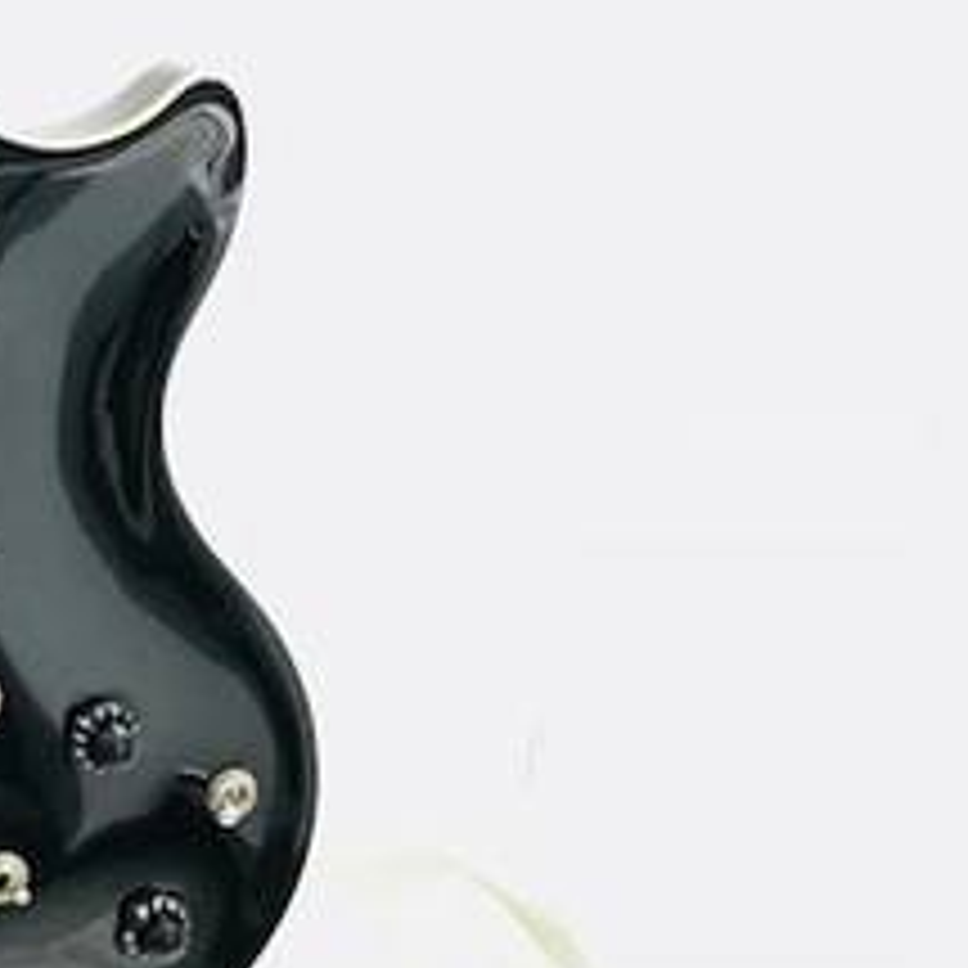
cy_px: 527
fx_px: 2183
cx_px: -122
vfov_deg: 25.0
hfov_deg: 23.3
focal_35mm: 69
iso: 100
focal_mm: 3.99
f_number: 1.8
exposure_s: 1/17
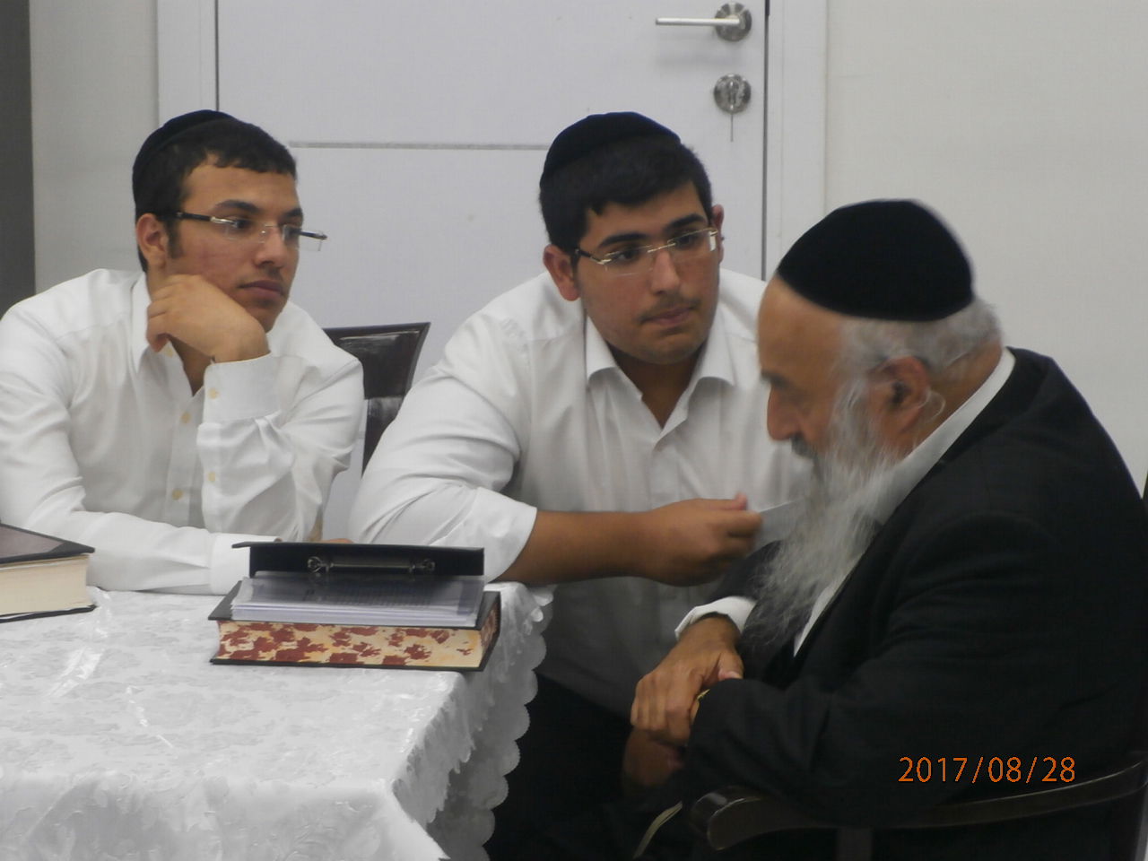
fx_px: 3681
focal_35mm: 111
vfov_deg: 13.3
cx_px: 574
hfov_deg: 17.7
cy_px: 430
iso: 200
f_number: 5.8
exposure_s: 1/25
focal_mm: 19.6
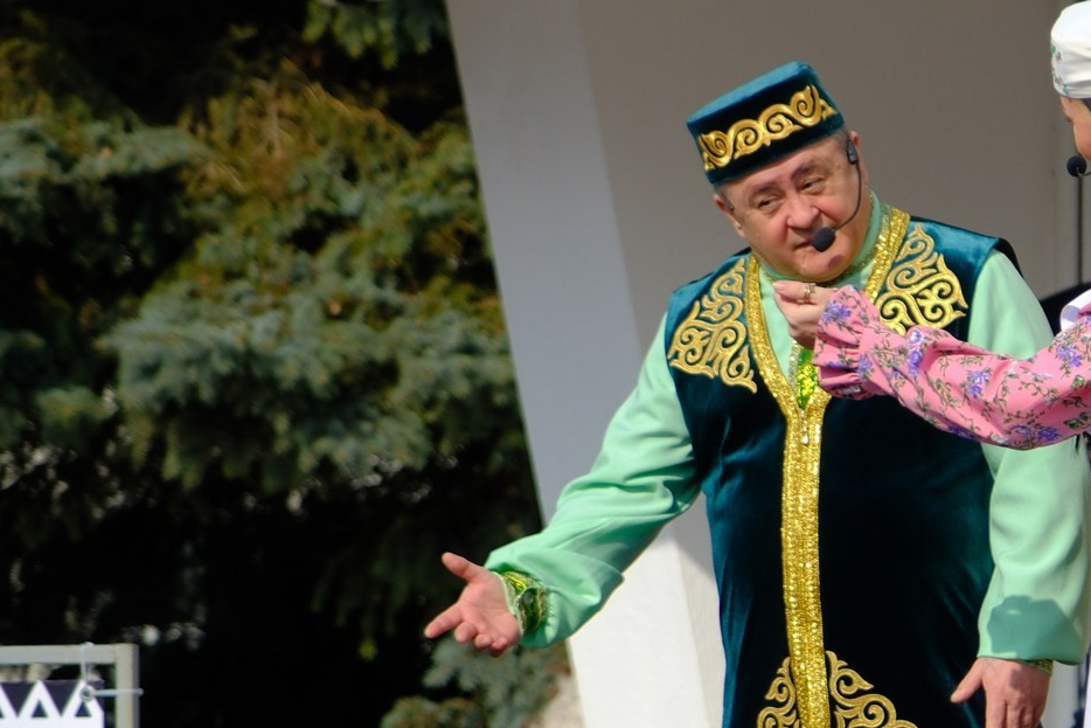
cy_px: 518
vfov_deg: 4.2
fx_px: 9971
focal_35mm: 329
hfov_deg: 6.2
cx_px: 1462
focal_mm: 80
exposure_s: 1/1600
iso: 125
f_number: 4
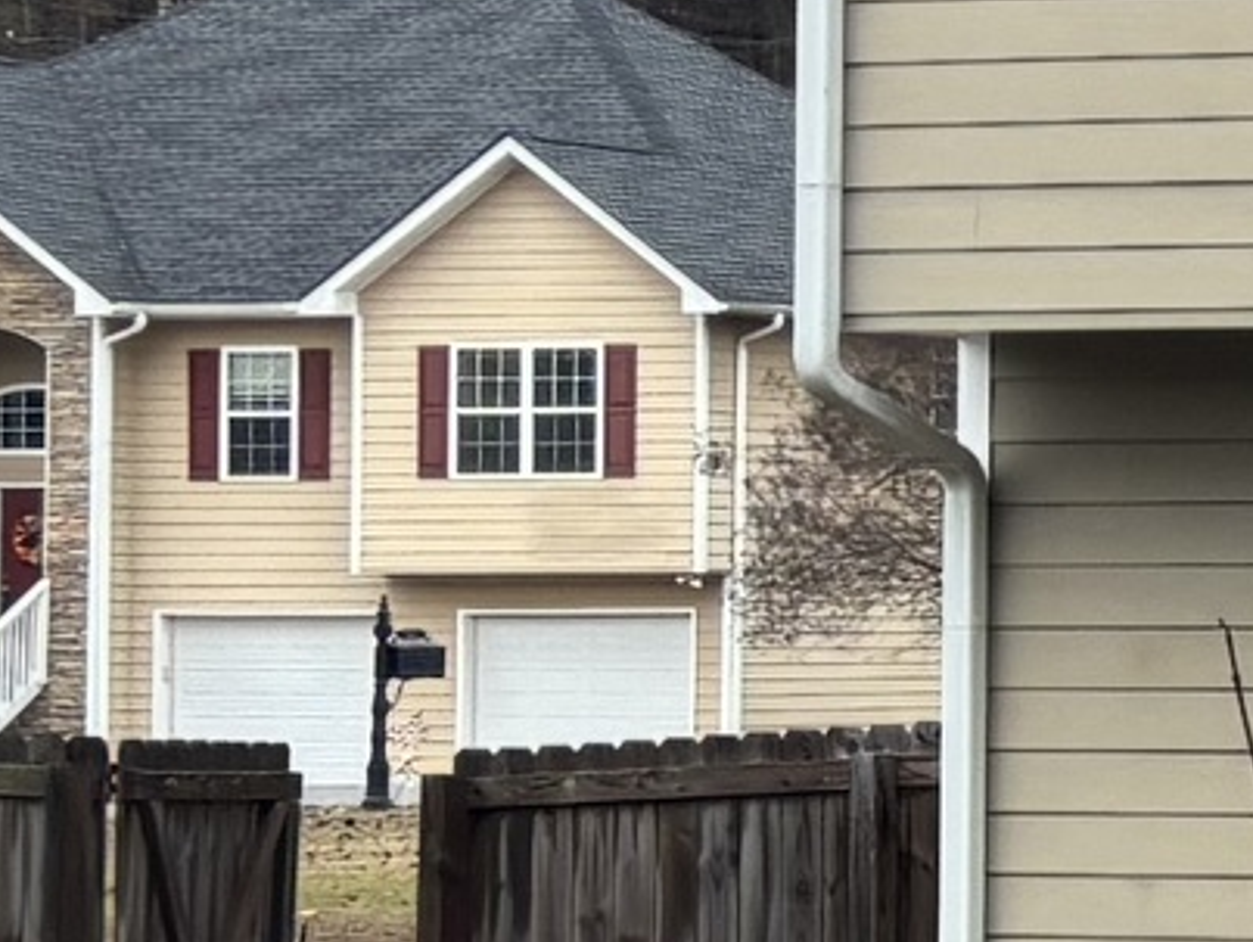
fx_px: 7173
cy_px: 501
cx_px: 3858
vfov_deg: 7.5
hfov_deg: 8.3
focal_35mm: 198
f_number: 1.6
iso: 64
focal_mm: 5.96
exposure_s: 1/121
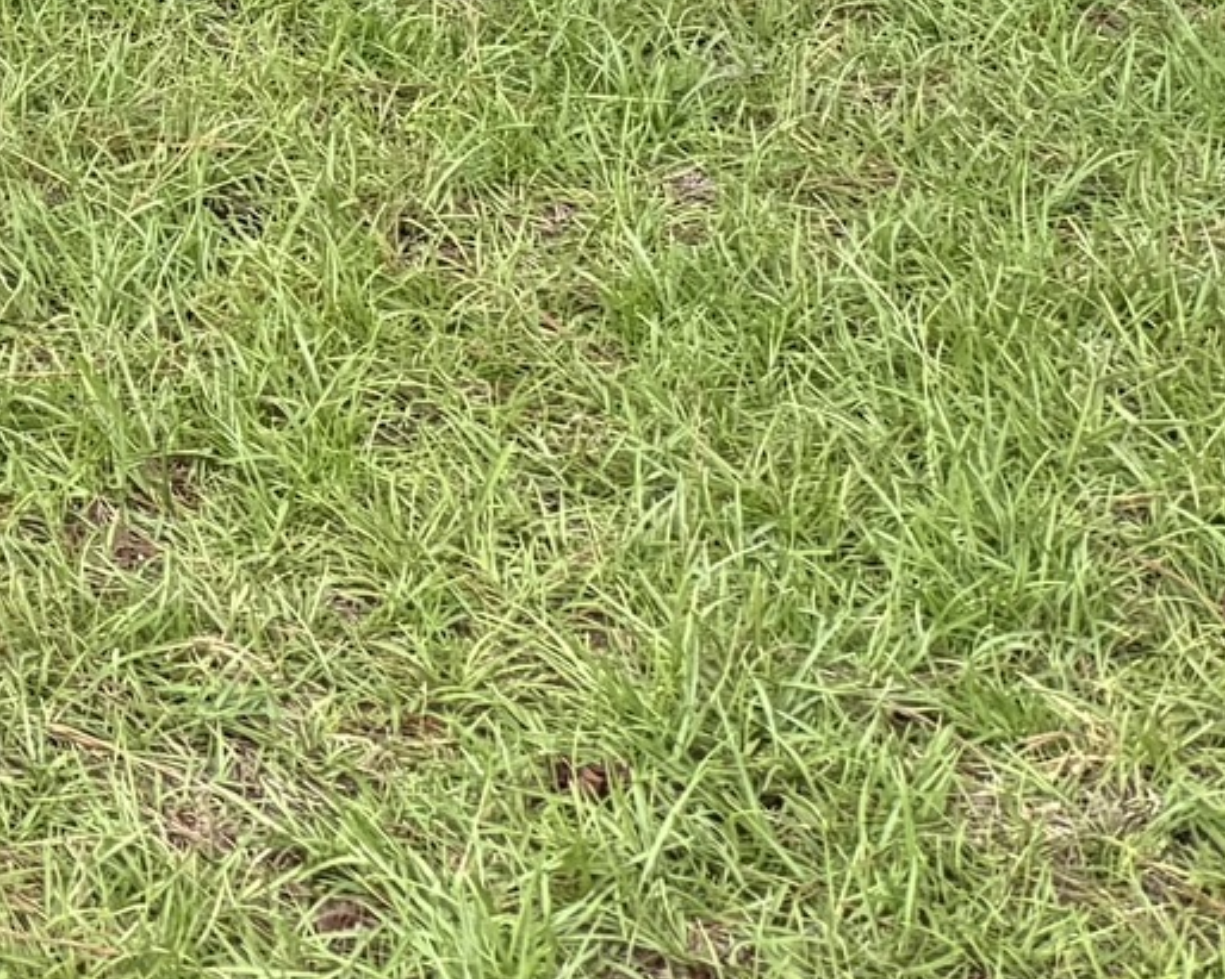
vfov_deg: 9.6
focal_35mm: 140
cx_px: -1535
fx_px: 5075
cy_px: -1517
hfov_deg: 11.7
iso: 100
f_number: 1.78
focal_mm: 6.76
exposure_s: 1/695
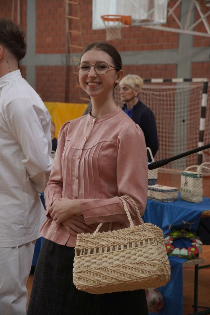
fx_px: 656
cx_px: 105
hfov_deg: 18.2
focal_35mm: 75
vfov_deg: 27.0
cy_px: 158
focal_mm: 50
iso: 1000
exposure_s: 1/200
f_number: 5
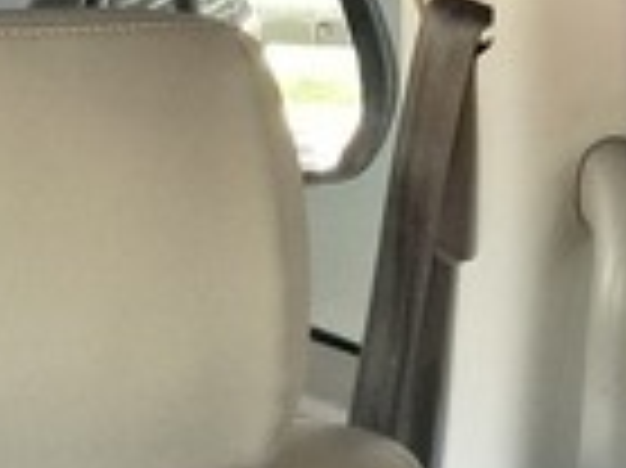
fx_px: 3072
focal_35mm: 170
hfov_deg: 9.5
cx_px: -1139
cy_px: 616
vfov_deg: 8.6
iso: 2500
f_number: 1.8
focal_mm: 5.4
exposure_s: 1/100
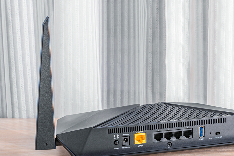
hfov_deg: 27.8
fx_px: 468
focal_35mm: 72
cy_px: 97
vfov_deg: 18.9
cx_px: 166
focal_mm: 50
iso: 200
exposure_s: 1/100
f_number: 11
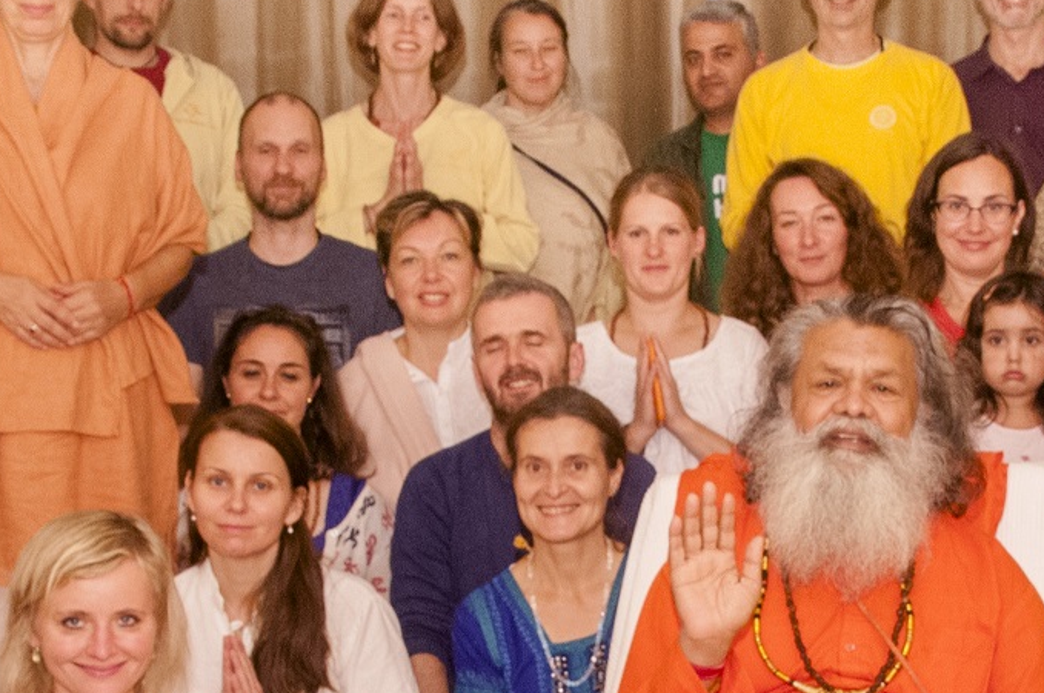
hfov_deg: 24.4
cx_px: 650
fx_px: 2404
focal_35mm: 83
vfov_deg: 16.2
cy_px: 649
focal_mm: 18
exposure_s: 1/125
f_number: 9
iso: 640
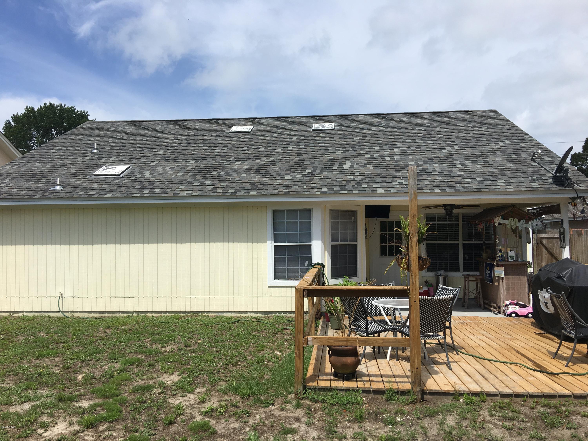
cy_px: 220
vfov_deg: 48.2
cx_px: 294
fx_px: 493
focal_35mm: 29
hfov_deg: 61.7
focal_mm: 4.15
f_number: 2.2
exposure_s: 1/2331
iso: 25
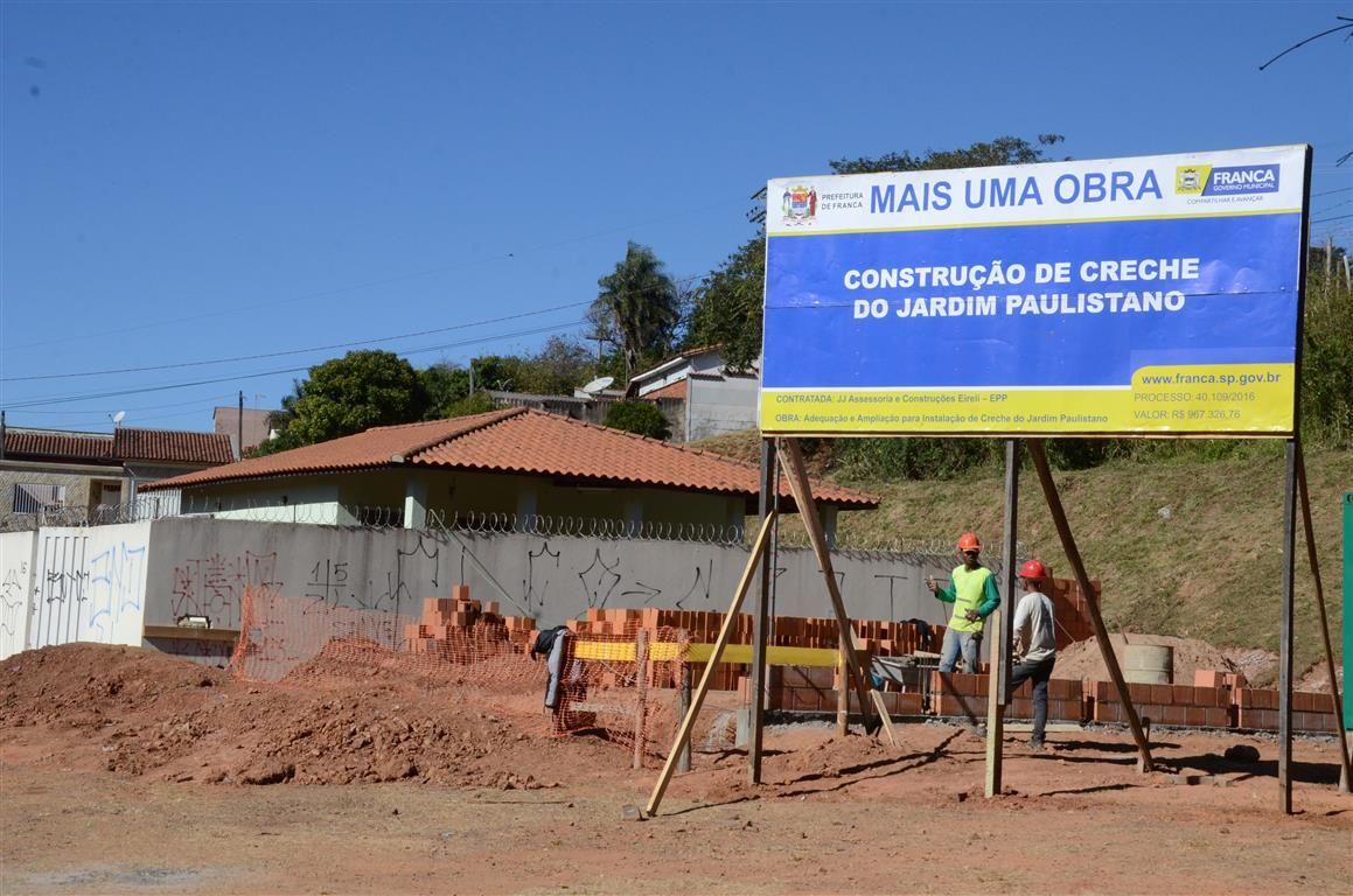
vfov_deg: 23.7
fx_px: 2138
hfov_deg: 35.1
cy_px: 448
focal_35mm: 57
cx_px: 676
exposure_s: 1/800
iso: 800
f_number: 14
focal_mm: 38
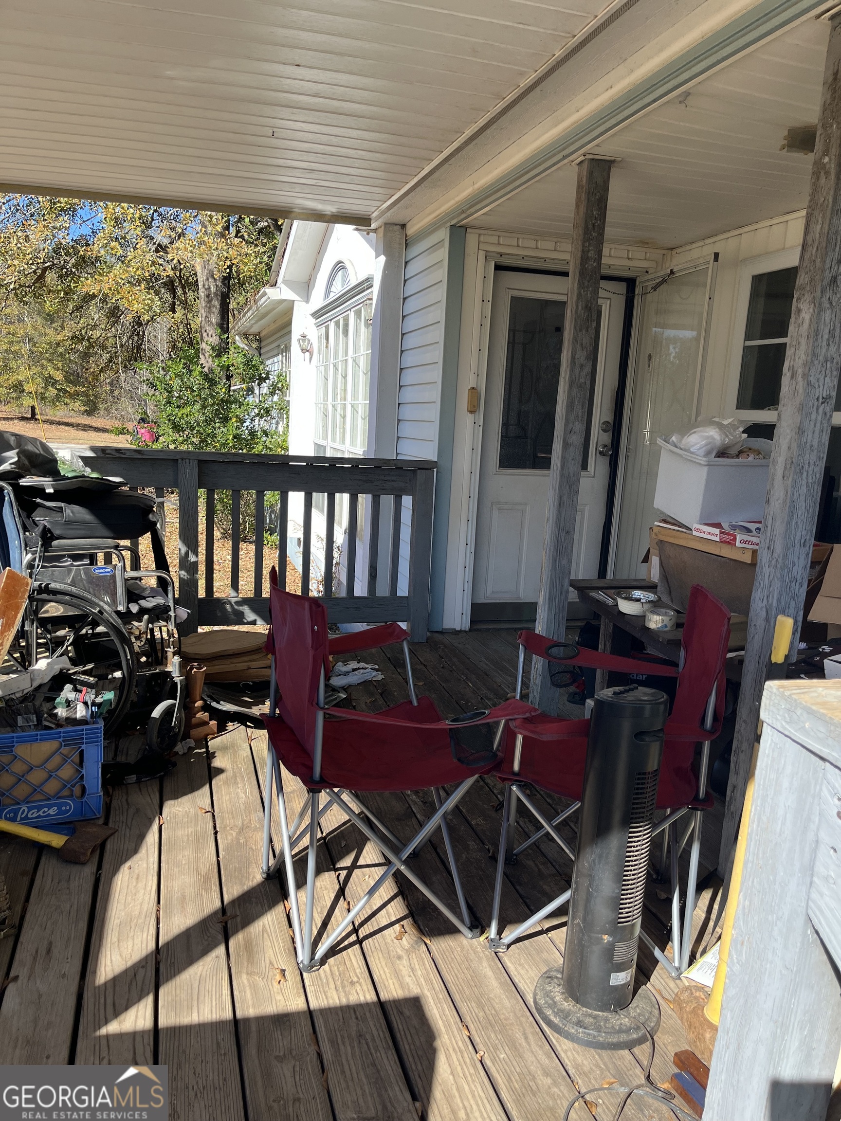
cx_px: 420
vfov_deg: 67.3
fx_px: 842
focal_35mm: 26
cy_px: 560
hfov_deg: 53.1
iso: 50
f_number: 1.6
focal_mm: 5.1
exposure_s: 1/891
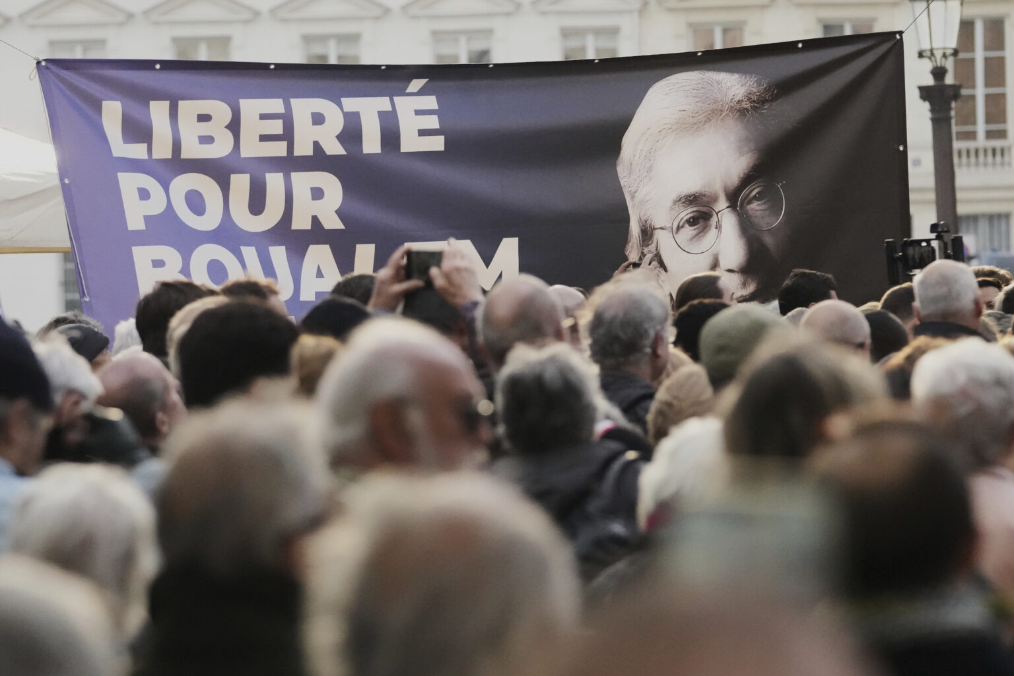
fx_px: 4901
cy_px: 338
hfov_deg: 11.8
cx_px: 507
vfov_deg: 7.9
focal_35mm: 174
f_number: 3.5
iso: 8000
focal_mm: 116
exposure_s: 1/12800
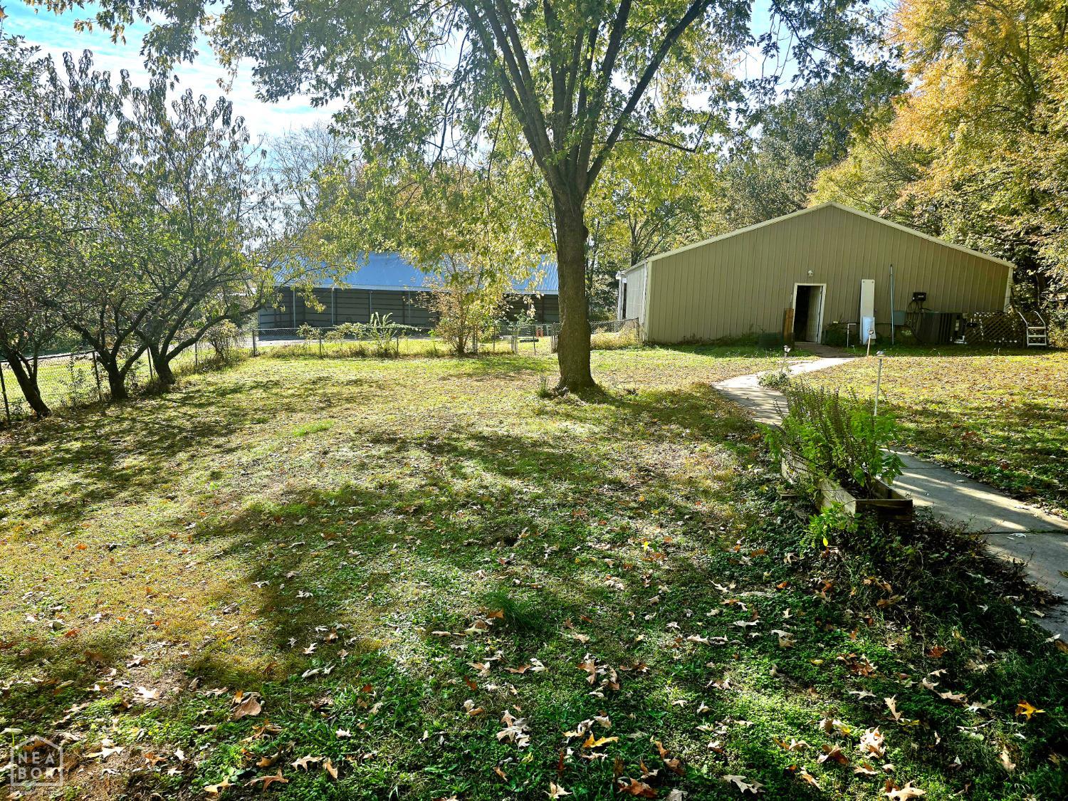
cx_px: 534
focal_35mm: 23
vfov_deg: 58.9
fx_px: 710
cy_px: 400
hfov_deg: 73.9
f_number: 1.7
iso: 12
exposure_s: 1/588
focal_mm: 6.3
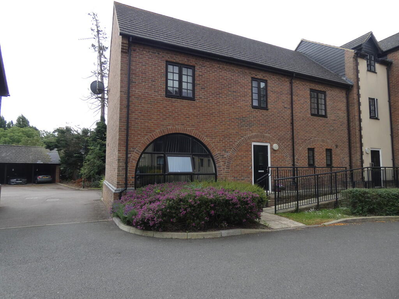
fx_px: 231
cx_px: 200
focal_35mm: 20
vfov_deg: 66.0
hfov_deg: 81.7
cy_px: 150
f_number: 2.8
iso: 80
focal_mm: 3.6
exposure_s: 1/640
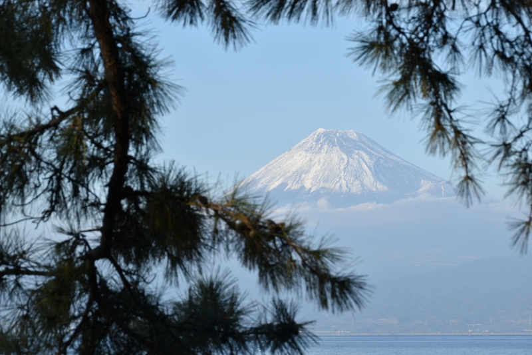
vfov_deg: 8.7
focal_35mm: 158
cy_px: 178
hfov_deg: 13.0
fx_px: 2327
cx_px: 266
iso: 100
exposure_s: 1/125
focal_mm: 105
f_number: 11
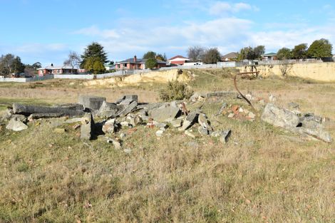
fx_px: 335
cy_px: 112
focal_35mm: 36
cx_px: 168
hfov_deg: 53.1
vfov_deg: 36.8
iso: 200
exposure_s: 1/320
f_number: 9
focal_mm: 24
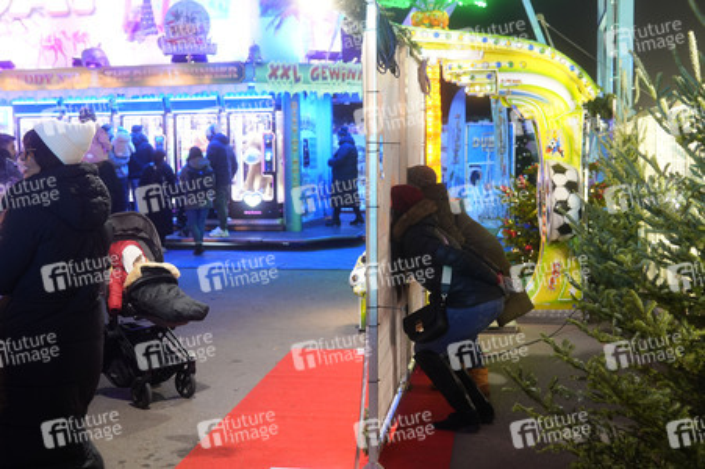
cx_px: 352
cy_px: 234
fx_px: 881
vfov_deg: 29.8
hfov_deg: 43.6
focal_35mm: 45
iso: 640
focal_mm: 30
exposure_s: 1/60
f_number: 2.8
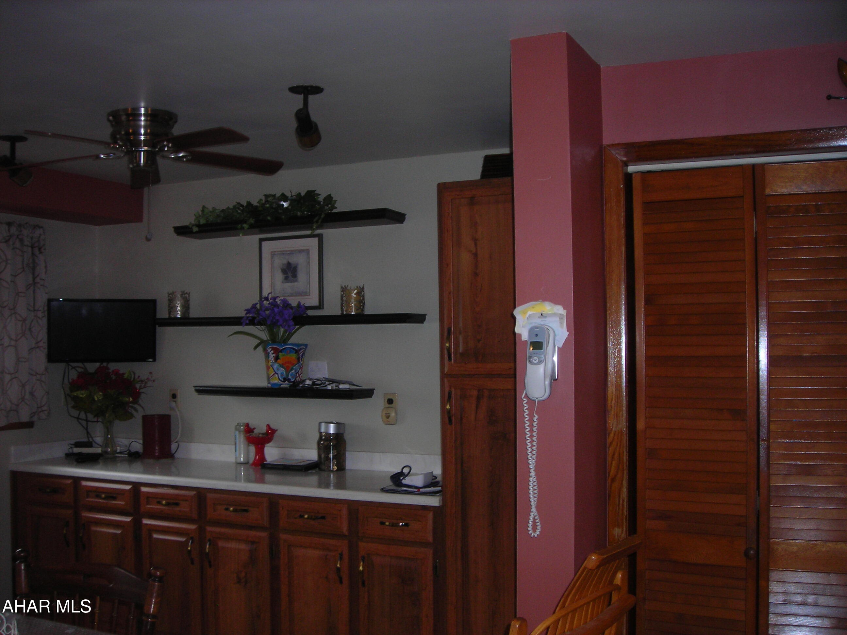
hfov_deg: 49.0
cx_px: 424
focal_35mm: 38
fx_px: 930
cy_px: 318
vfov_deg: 37.7
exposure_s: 1/60.1
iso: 82
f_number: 3.2
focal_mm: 6.3
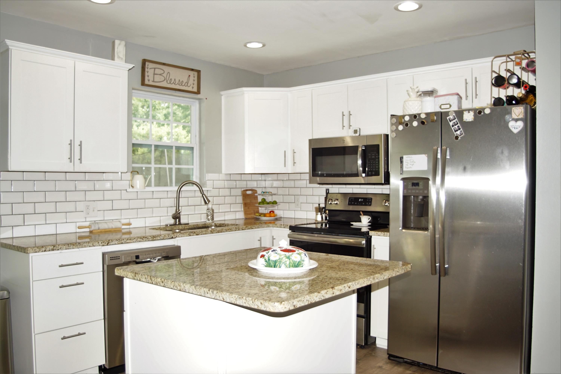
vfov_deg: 47.9
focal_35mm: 27
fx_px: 421
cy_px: 187
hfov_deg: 67.4
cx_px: 280
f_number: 3.5
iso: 250
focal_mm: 18
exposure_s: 1/60
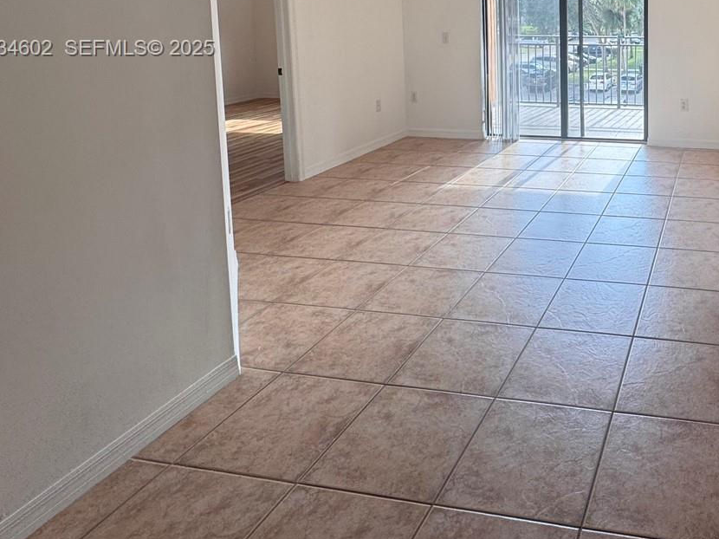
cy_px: 49
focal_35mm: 27
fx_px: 561
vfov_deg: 46.2
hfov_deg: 56.9
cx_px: 638
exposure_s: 1/167
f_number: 2.2
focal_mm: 2.22
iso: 40
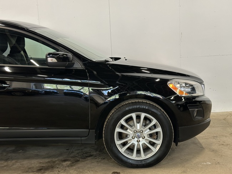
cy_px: 87
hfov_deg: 39.6
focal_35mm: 48
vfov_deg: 30.3
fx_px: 322
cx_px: 116
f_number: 1.78
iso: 125
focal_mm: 6.86
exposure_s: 1/50
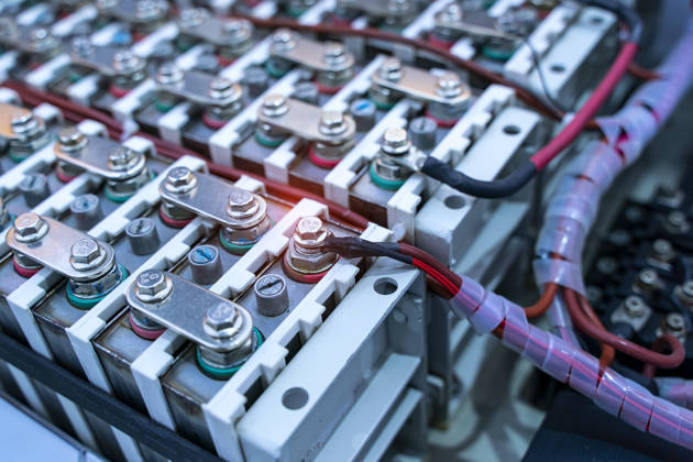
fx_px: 731
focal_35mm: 38
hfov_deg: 50.7
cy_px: 231
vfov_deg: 35.1
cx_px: 346
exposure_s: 1/125
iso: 400
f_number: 4
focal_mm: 38
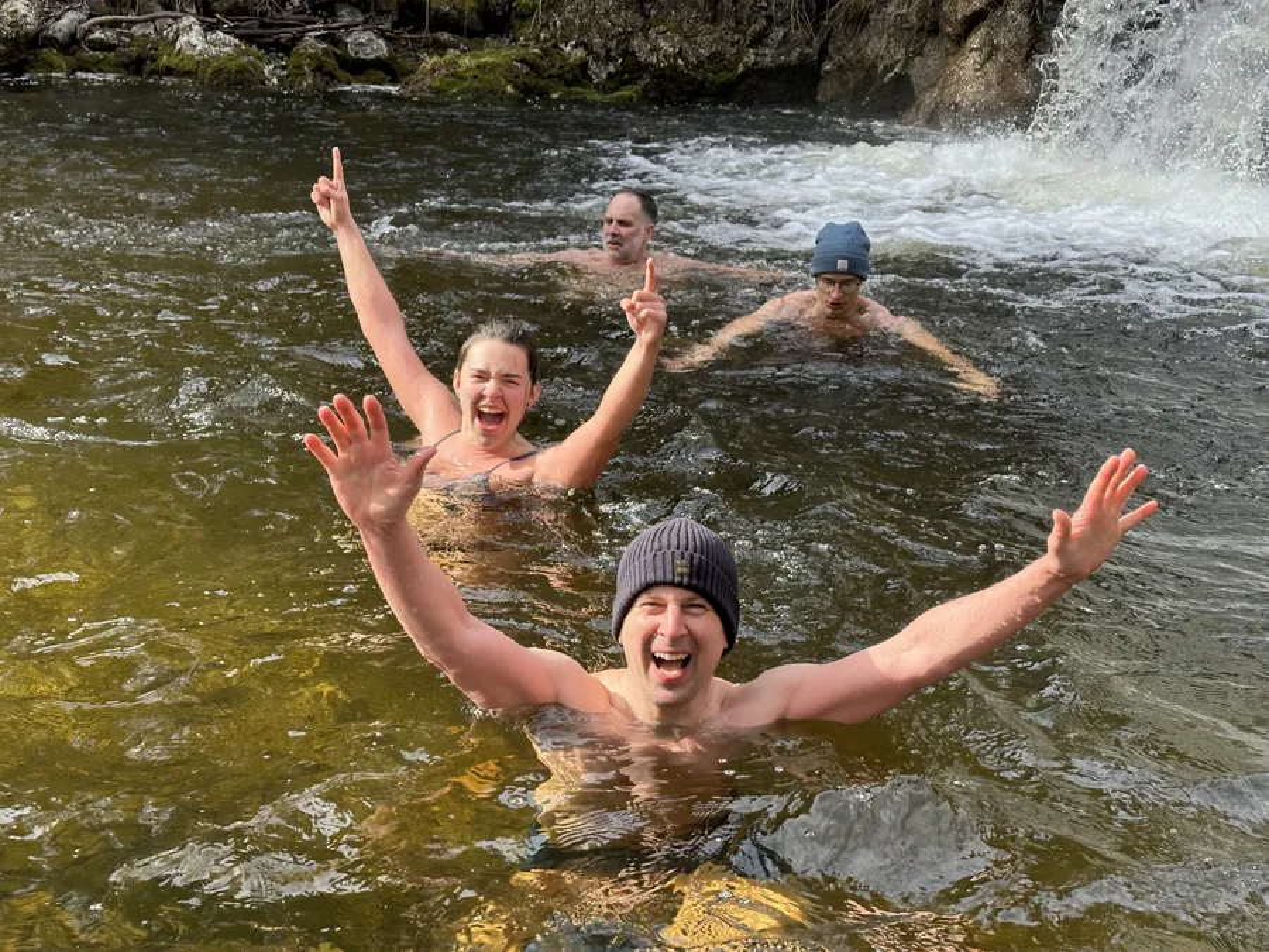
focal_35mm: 48
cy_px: 476
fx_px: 1760
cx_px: 634
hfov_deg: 39.7
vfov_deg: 30.3
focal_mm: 6.9
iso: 64
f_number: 1.8
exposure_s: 1/638
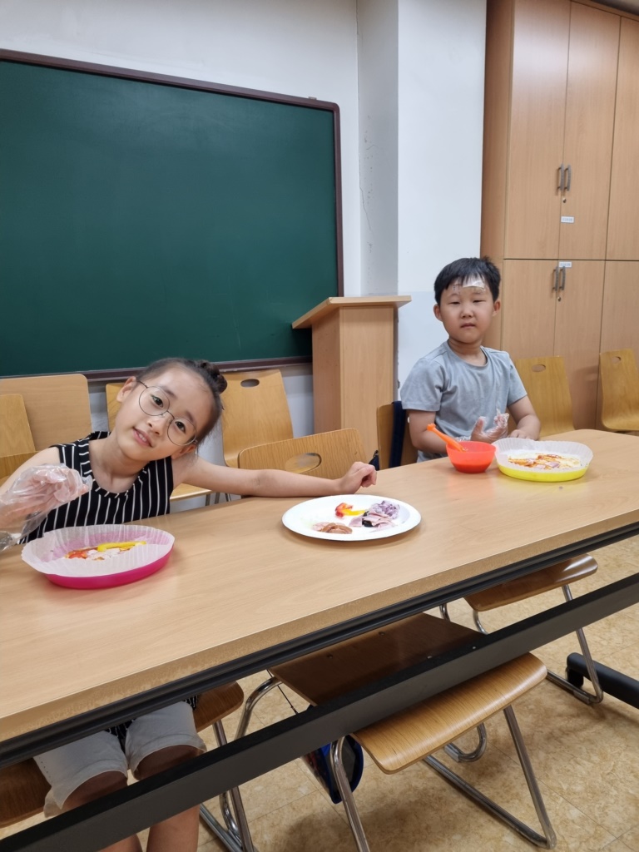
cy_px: 426
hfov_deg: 53.1
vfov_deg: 67.3
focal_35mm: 26
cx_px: 320
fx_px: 640
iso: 200
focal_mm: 5.4
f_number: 1.8
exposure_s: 1/120
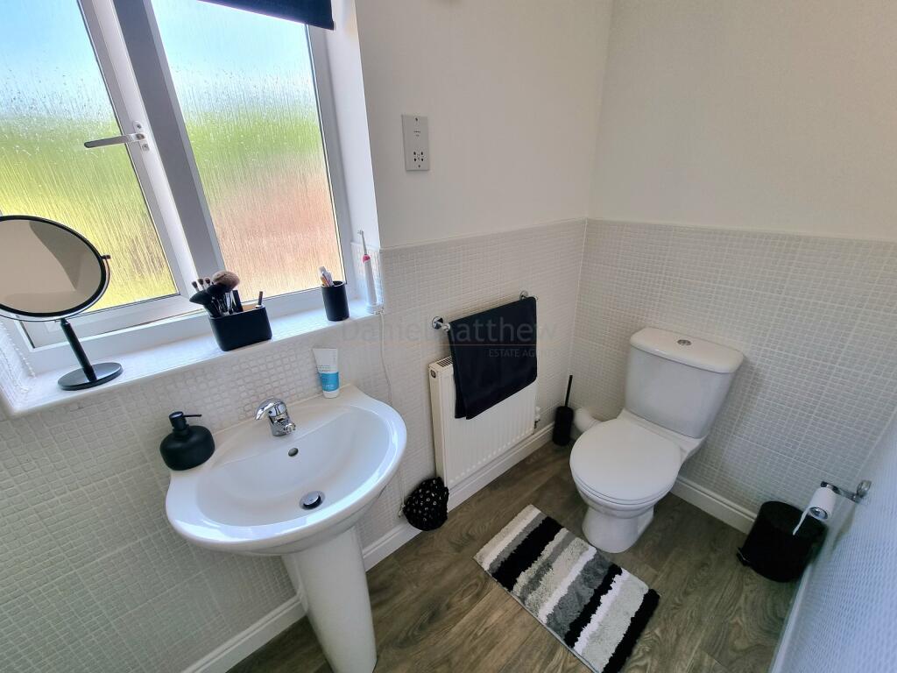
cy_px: 336
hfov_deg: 106.2
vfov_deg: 89.9
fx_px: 337
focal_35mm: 13
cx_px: 448
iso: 64
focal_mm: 2.2
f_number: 2.2
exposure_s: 1/120
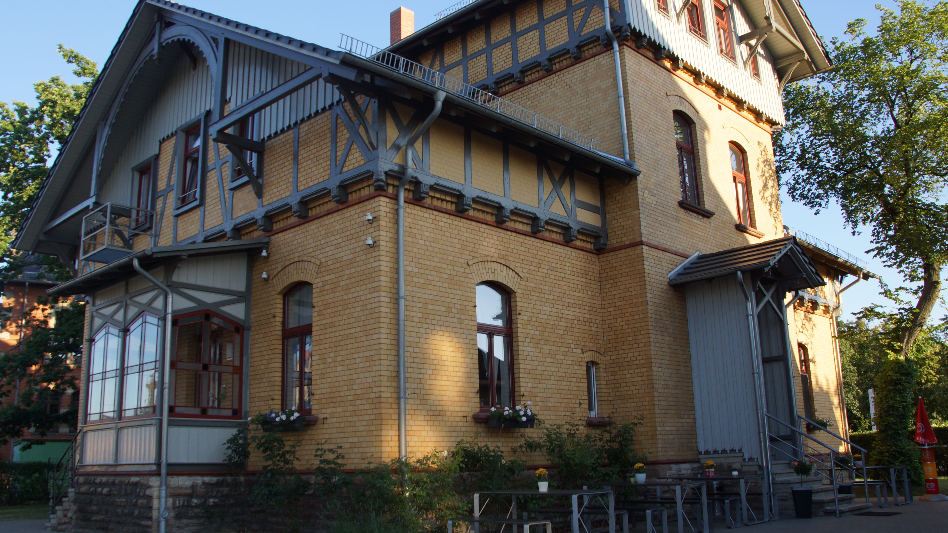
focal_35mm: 32
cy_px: 237
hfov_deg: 61.0
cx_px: 453
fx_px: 804
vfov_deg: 36.6
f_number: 5.6
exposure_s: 1/125
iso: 100
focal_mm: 18
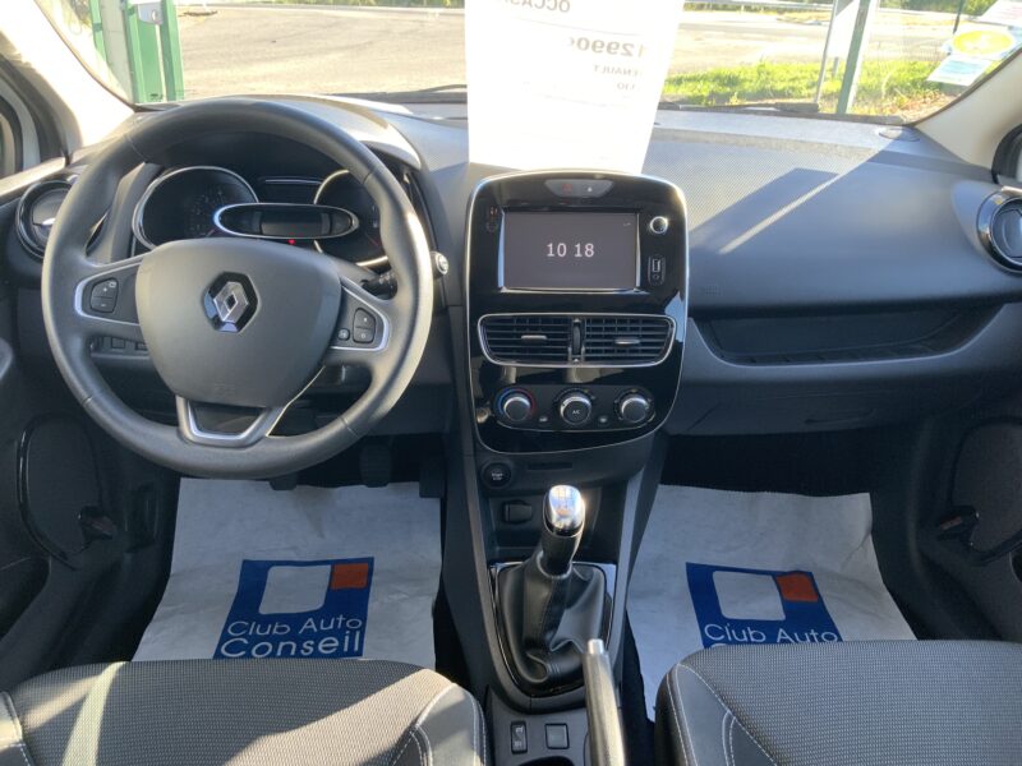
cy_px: 383
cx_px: 511
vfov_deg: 48.2
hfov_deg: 61.7
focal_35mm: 29
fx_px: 856
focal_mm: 3
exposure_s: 1/122
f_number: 1.8
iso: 50
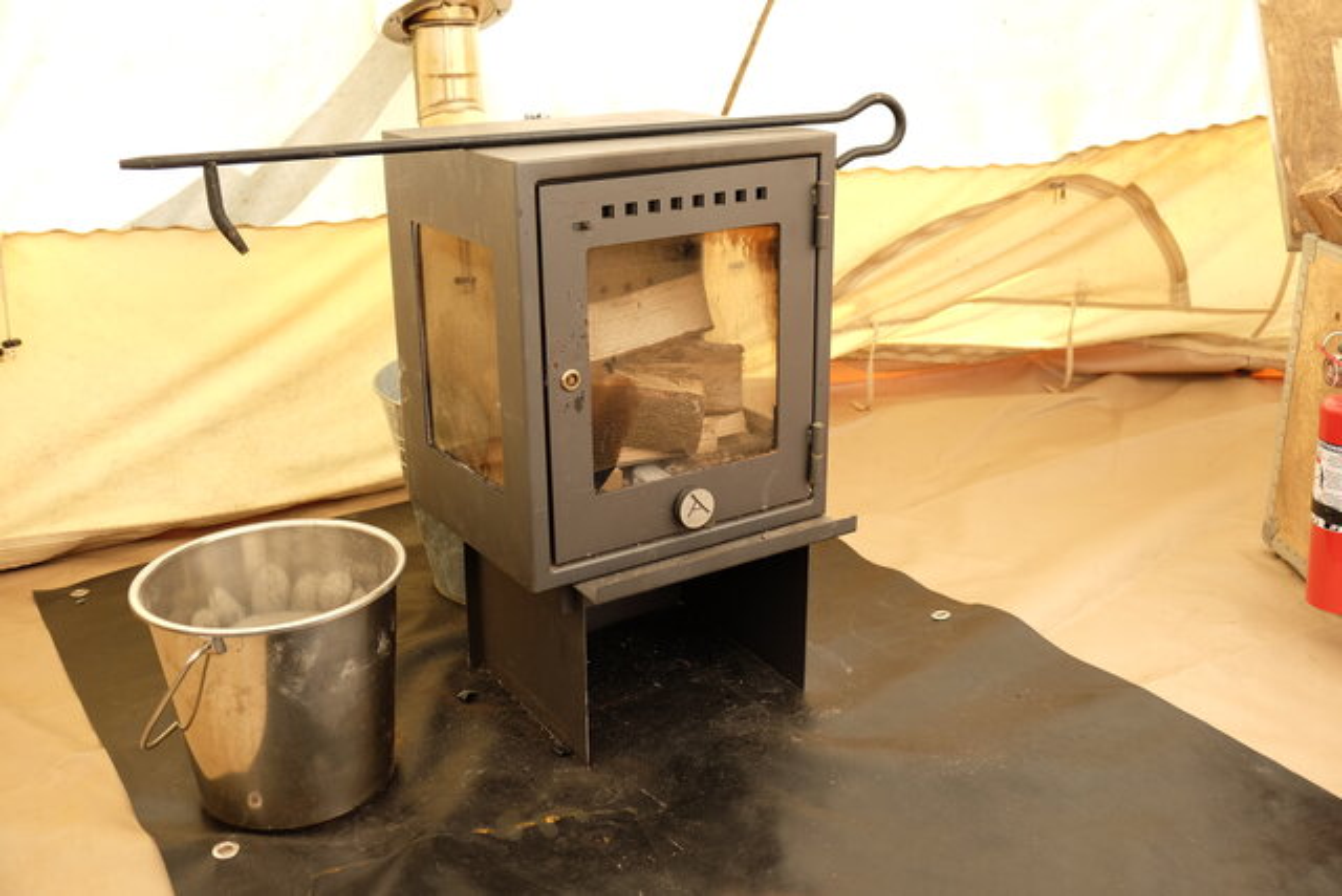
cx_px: 671
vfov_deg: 37.9
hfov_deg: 54.4
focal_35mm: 35
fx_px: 1305
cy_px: 448
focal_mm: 23.3
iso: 250
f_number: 4
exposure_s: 1/80
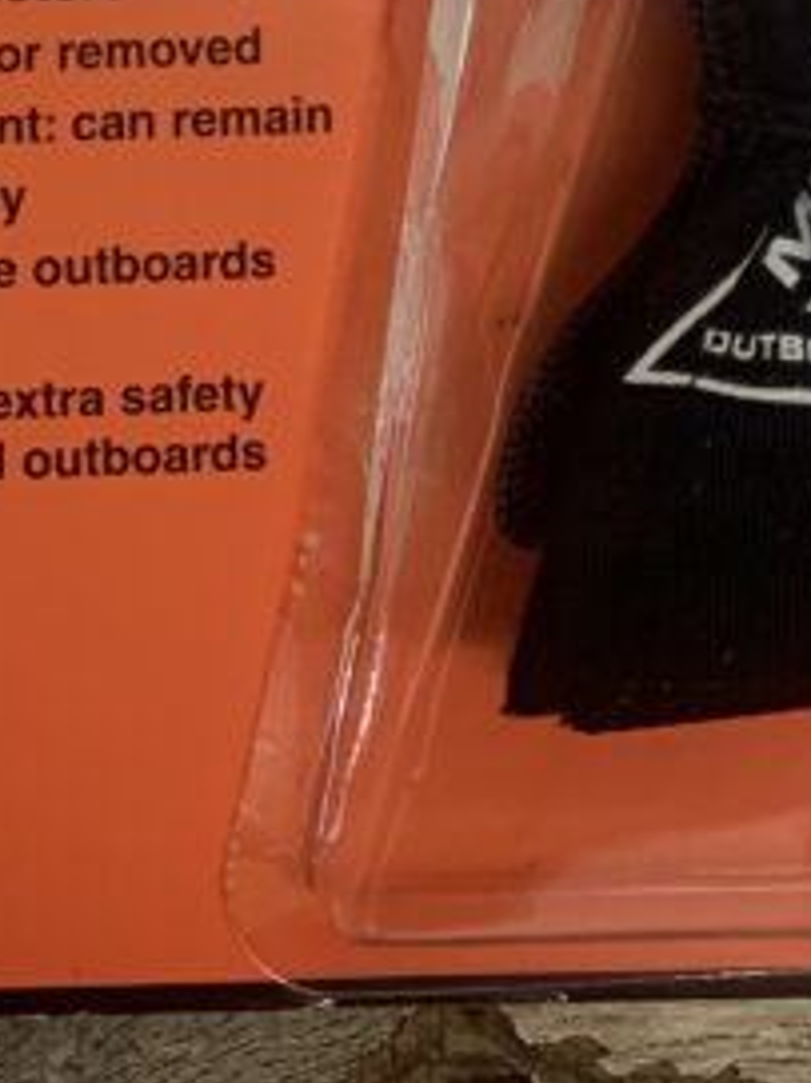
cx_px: 366
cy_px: -755
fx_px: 3095
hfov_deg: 14.9
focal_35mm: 99
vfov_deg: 17.0
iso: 125
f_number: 1.8
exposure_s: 1/50
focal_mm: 4.25
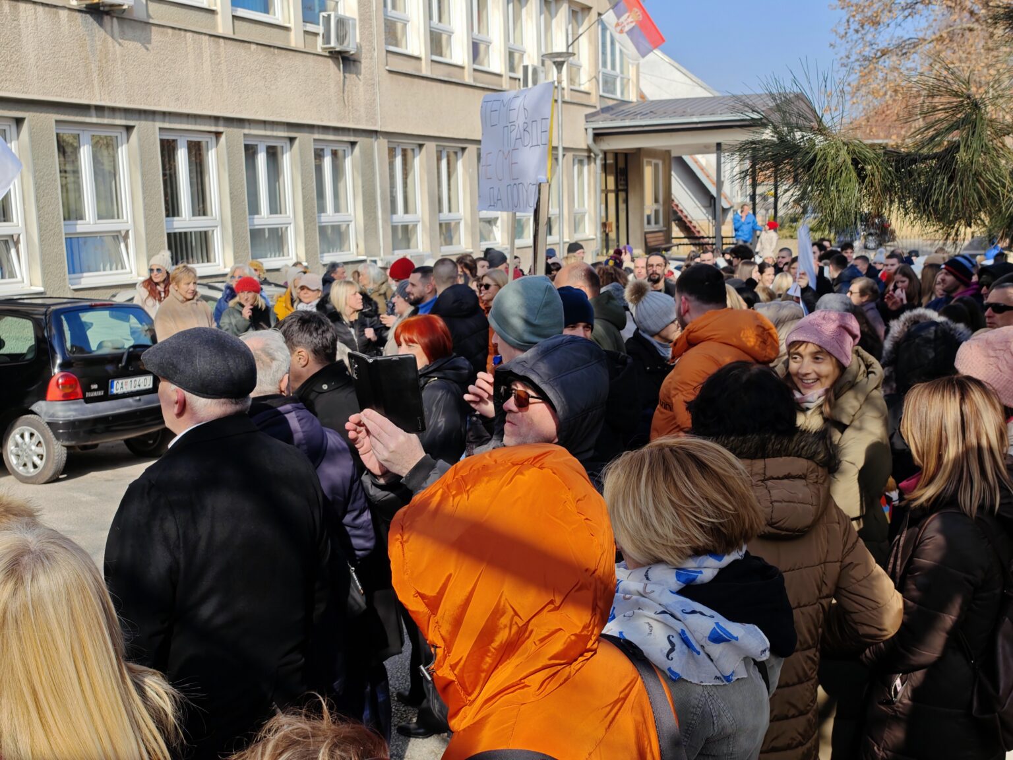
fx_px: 1141
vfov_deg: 36.8
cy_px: 380
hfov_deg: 47.9
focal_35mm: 39
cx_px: 506
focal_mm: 8.72
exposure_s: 1/912
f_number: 2.8
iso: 50
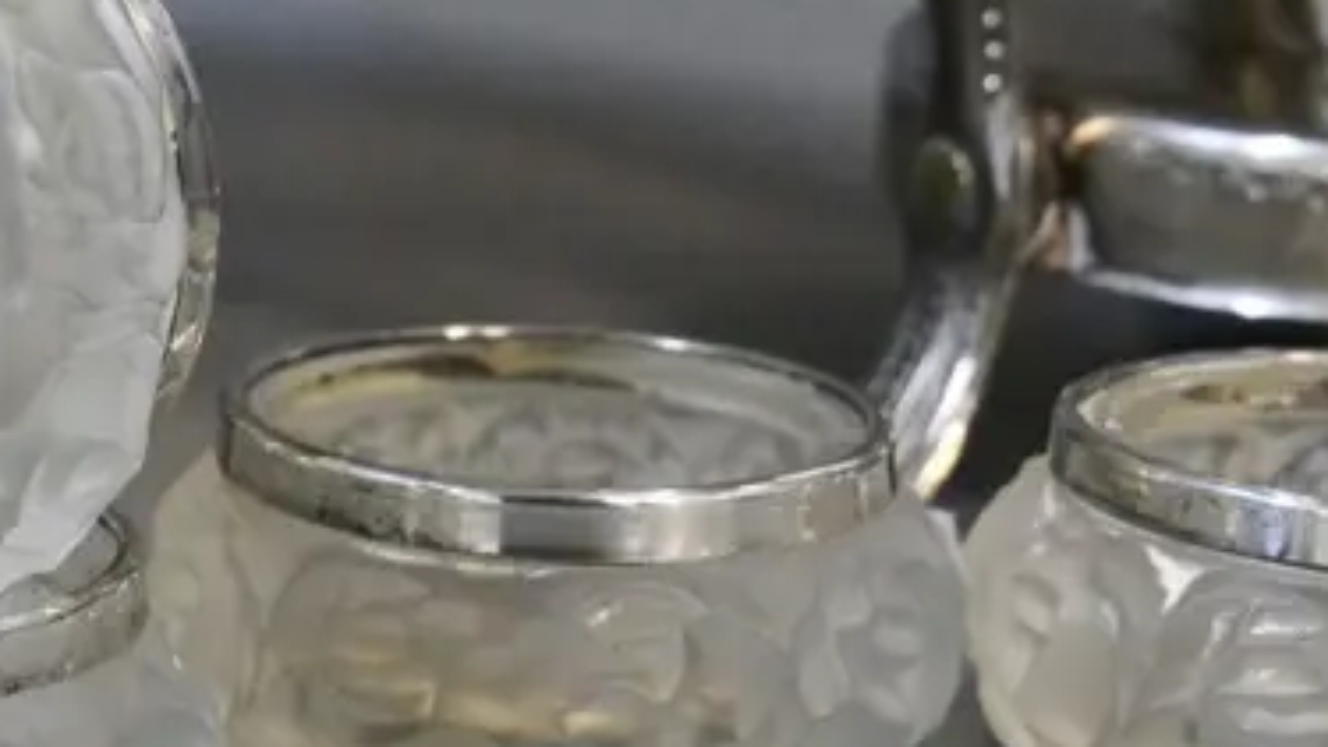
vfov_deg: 8.8
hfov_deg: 15.1
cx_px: -251
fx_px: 4825
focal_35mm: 137
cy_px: 74
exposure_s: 1/160
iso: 3200
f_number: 5.6
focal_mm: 23
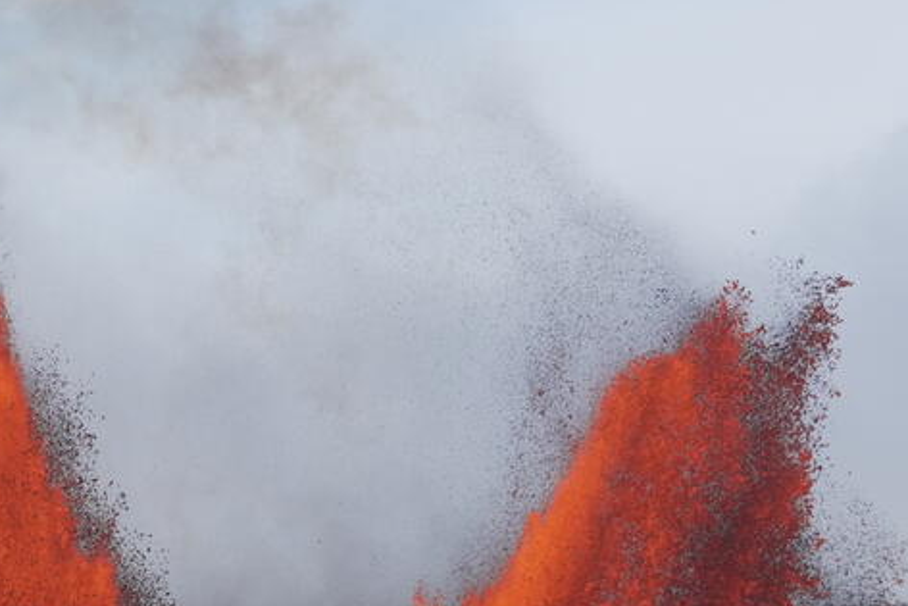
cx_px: 177
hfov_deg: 15.0
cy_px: 467
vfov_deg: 10.1
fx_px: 3431
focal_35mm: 136
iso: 1250
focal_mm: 48
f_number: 5.6
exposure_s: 1/4000
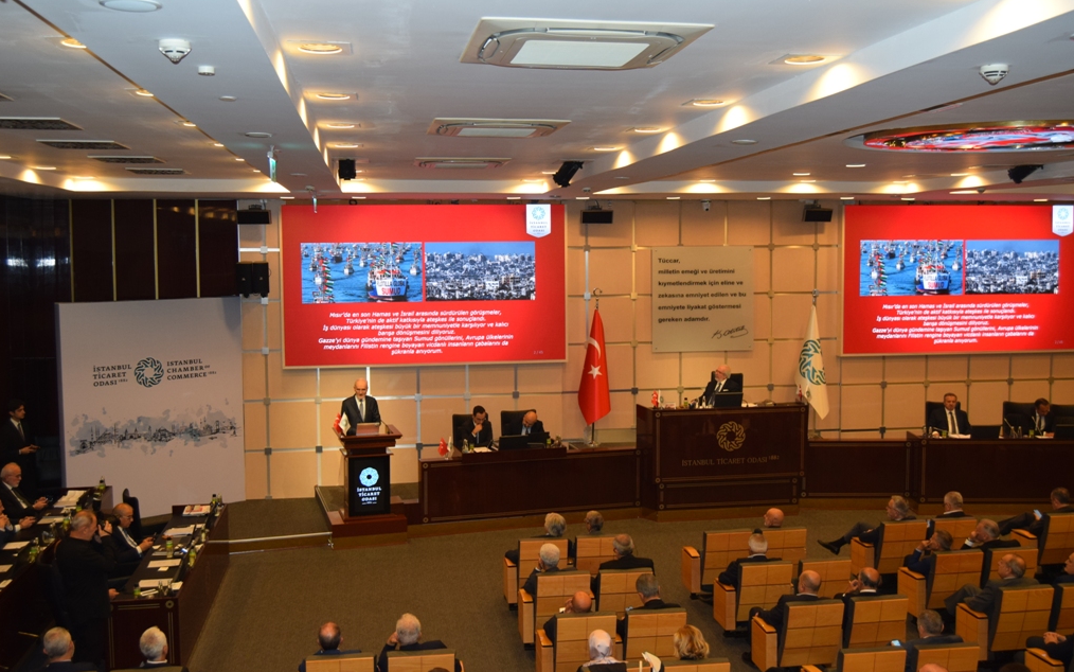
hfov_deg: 54.6
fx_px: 1040
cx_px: 533
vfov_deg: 35.8
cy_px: 319
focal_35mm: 36
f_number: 4.5
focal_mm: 23
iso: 800
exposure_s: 1/80
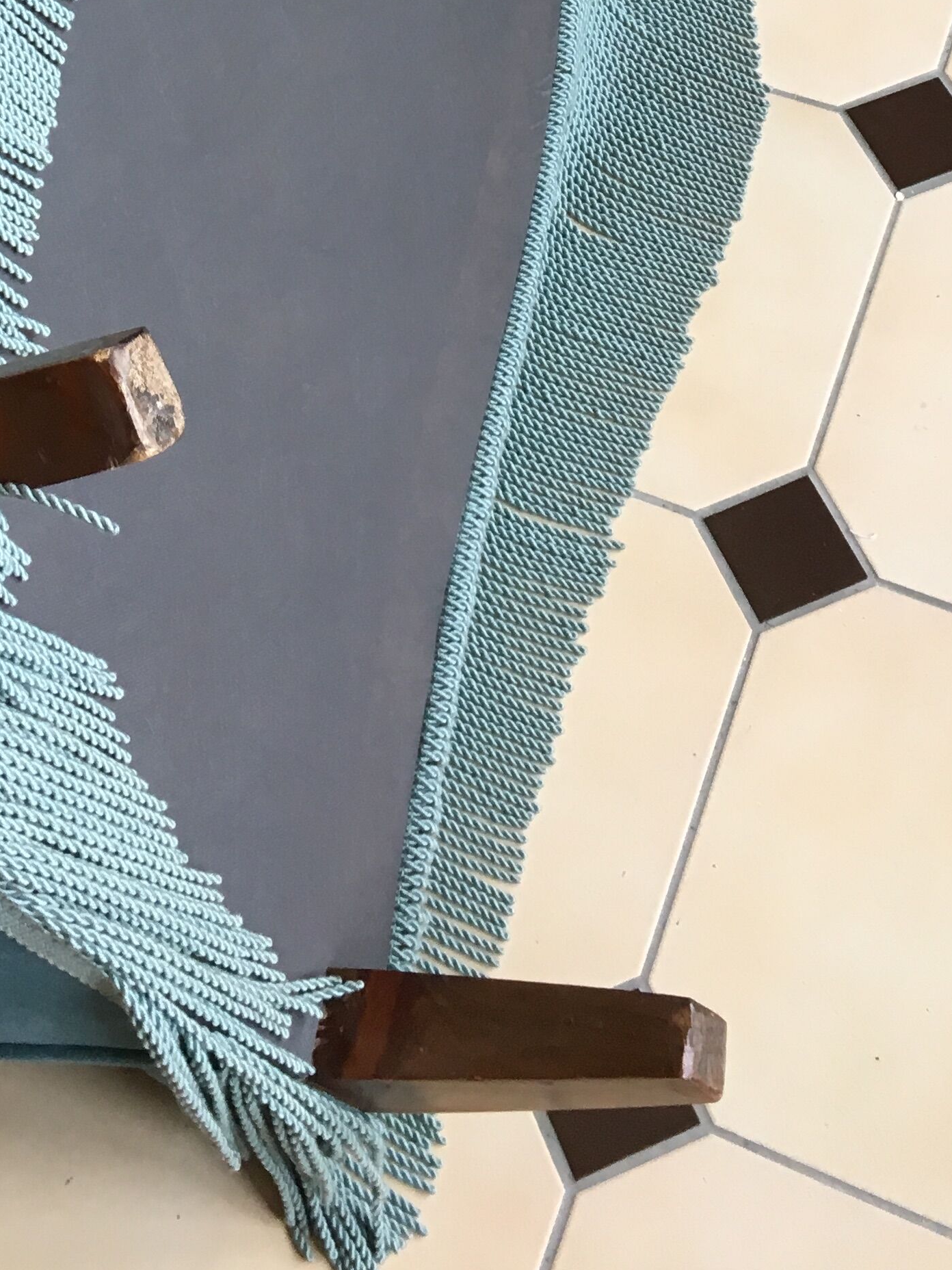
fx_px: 2310
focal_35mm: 63
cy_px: -96
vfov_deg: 28.2
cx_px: 278
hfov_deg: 23.1
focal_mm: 4.15
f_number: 2.2
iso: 40
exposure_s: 1/33
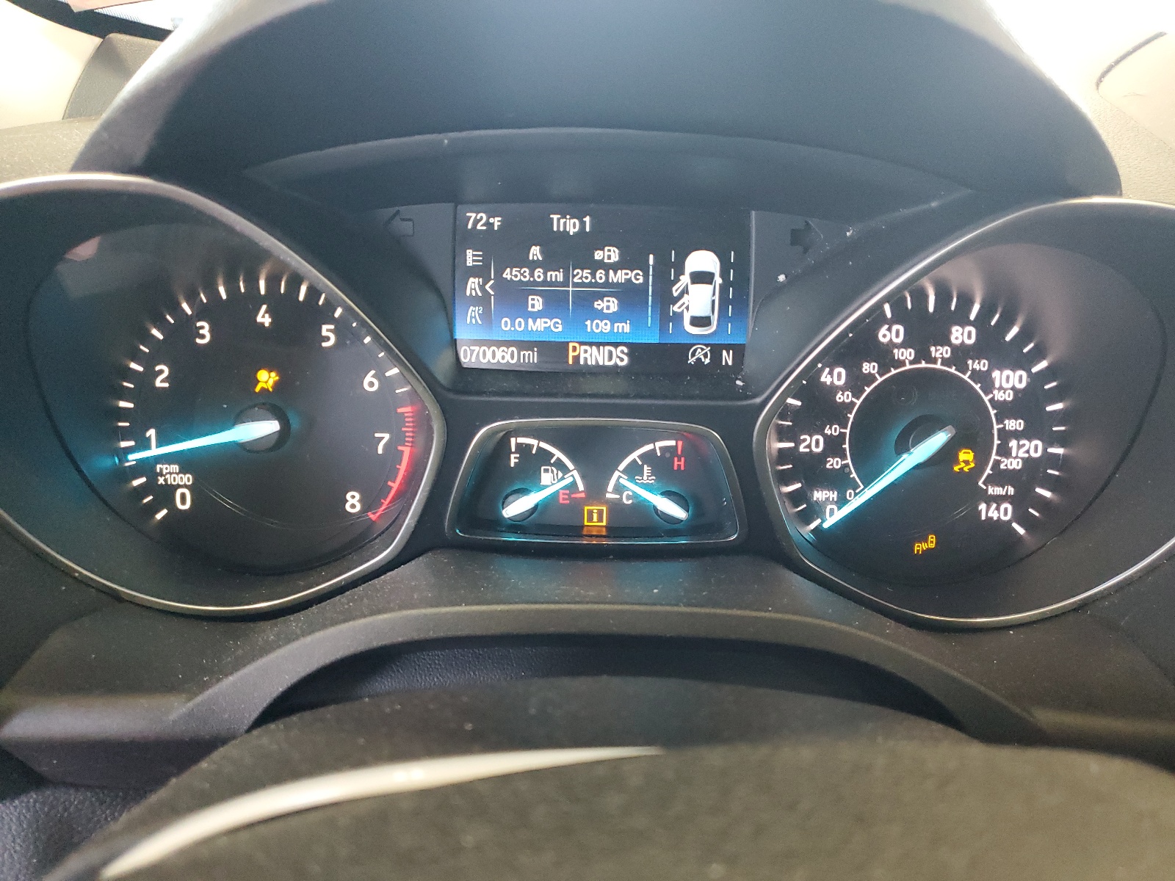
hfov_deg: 67.3
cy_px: 440
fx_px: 883
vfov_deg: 53.1
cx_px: 588
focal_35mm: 26
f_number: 1.5
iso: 418
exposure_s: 1/60.2
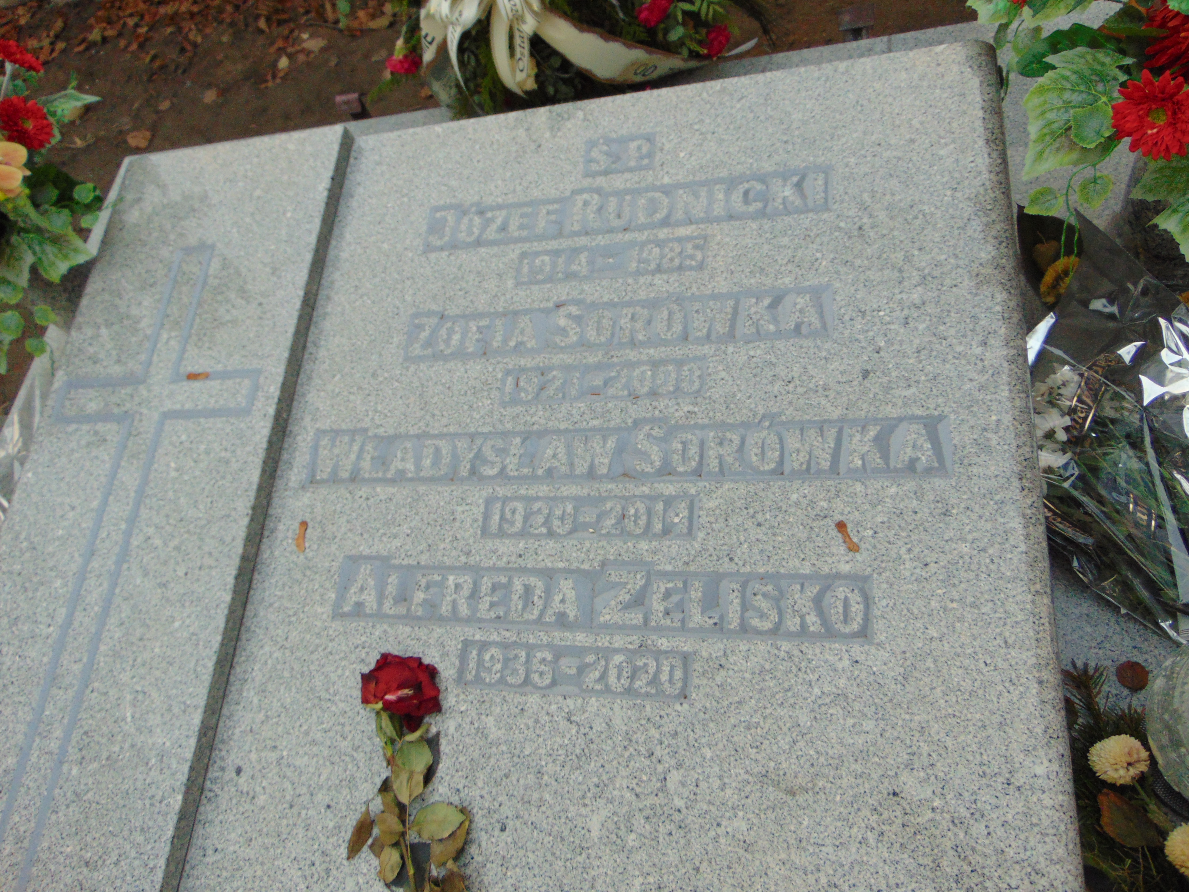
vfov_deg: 54.9
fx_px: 859
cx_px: 594
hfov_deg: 69.4
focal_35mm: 25
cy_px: 446
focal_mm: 4.5
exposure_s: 1/30
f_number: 3
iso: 100
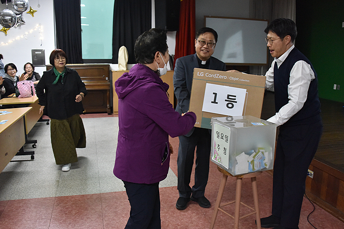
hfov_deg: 58.7
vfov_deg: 41.1
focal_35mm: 32
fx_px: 306
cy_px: 115
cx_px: 184
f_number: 4
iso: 4000
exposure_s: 1/160
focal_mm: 28
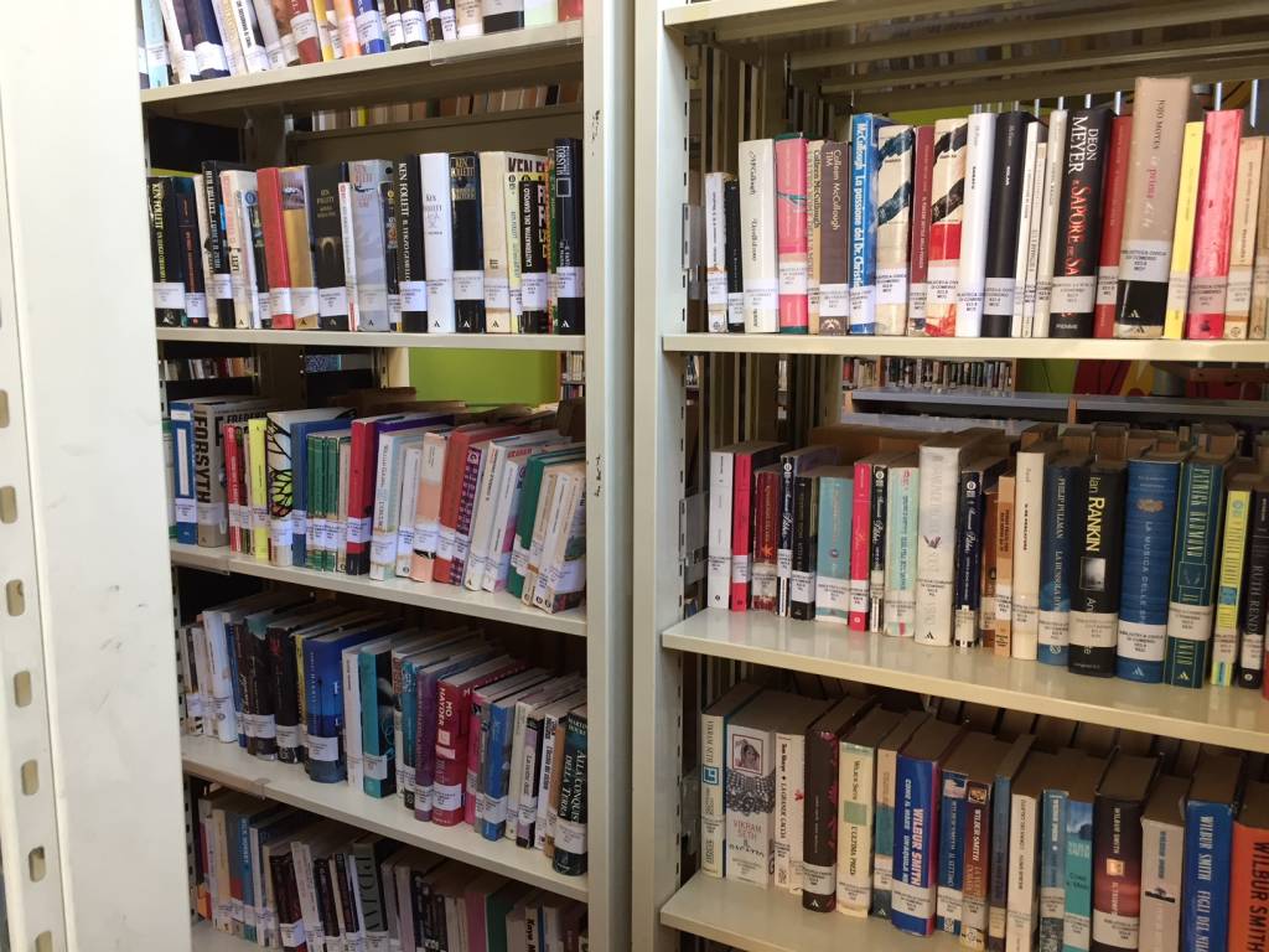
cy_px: 476
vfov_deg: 48.2
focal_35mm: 29
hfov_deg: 61.7
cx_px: 634
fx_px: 1063
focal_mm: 4.15
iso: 100
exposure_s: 1/33
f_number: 2.2
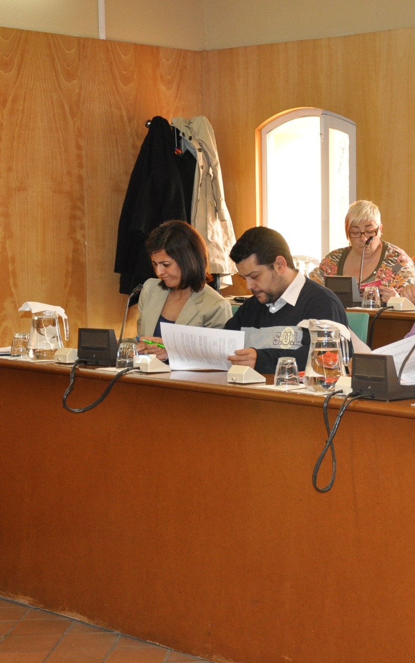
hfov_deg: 15.8
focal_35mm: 81
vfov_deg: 25.6
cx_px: 440
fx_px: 1461
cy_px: 332
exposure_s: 1/80
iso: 800
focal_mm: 35
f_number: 4.5
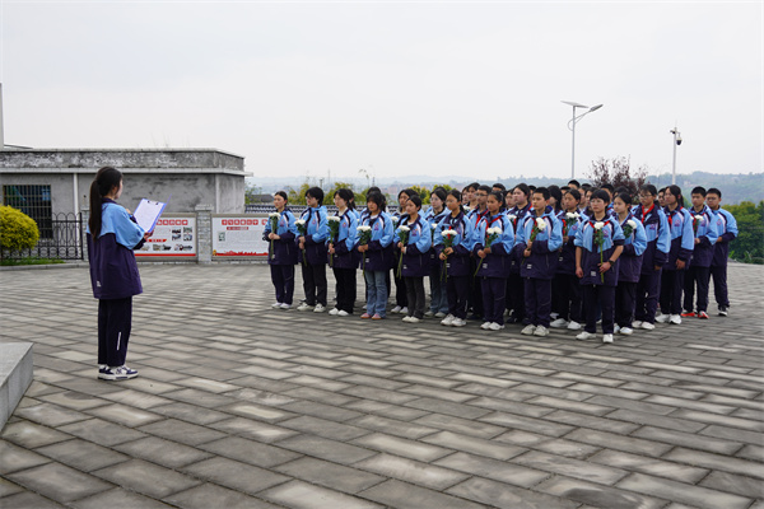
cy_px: 254
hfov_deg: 49.6
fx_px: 828
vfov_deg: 34.2
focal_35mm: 39
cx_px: 382
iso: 100
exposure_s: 1/250
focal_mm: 26
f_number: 5
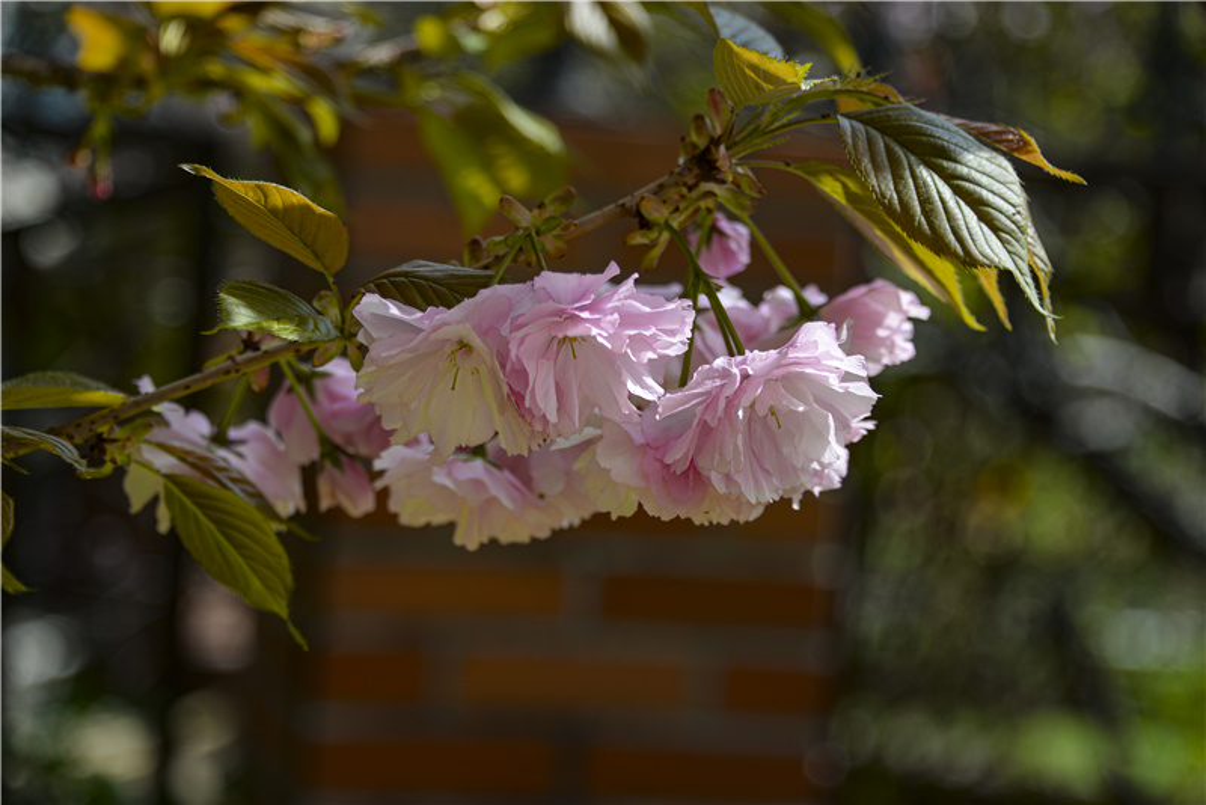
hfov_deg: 19.4
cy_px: 402
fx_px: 3519
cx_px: 603
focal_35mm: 105
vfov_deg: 13.1
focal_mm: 105
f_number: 5.6
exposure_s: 1/250
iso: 100
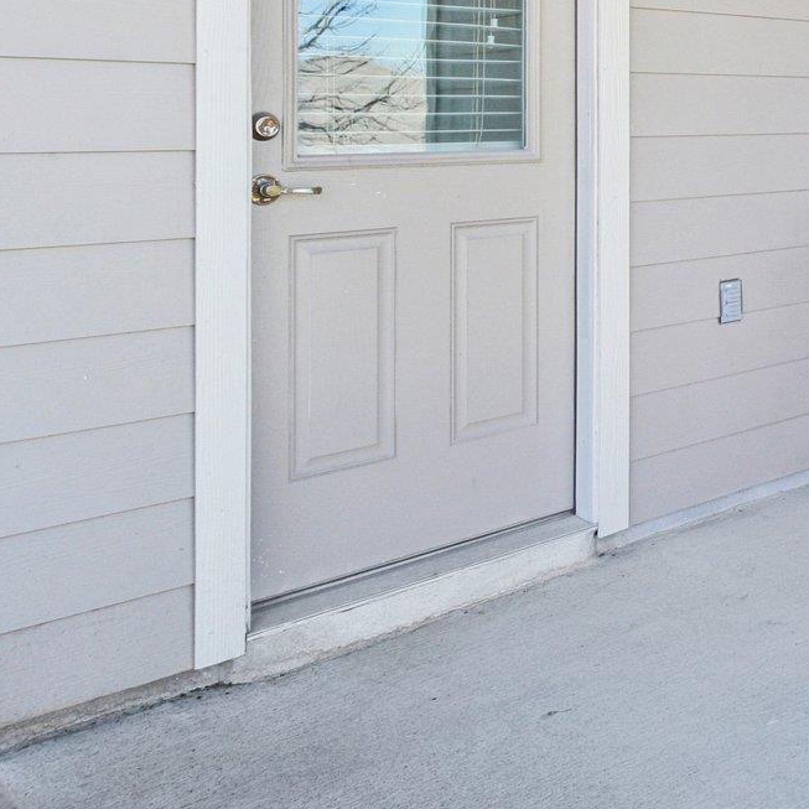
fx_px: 1058
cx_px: 1054
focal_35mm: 40
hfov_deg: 31.9
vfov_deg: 38.8
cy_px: 74
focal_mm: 10
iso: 400
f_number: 8
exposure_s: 1/125
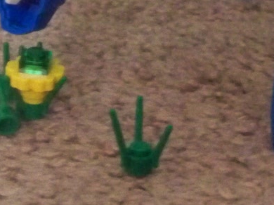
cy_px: -56
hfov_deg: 17.0
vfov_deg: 12.5
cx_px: 201
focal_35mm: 115
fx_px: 910
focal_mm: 6.2
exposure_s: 1/8
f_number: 3.5
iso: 1600
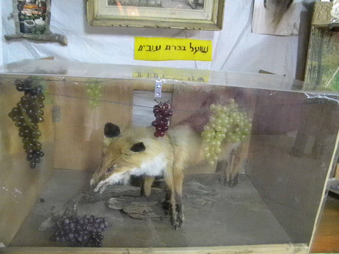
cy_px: 127
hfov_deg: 63.4
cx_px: 170
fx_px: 274
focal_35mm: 28
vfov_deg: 49.7
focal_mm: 5
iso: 3200
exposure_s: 1/40.8
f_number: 3.5
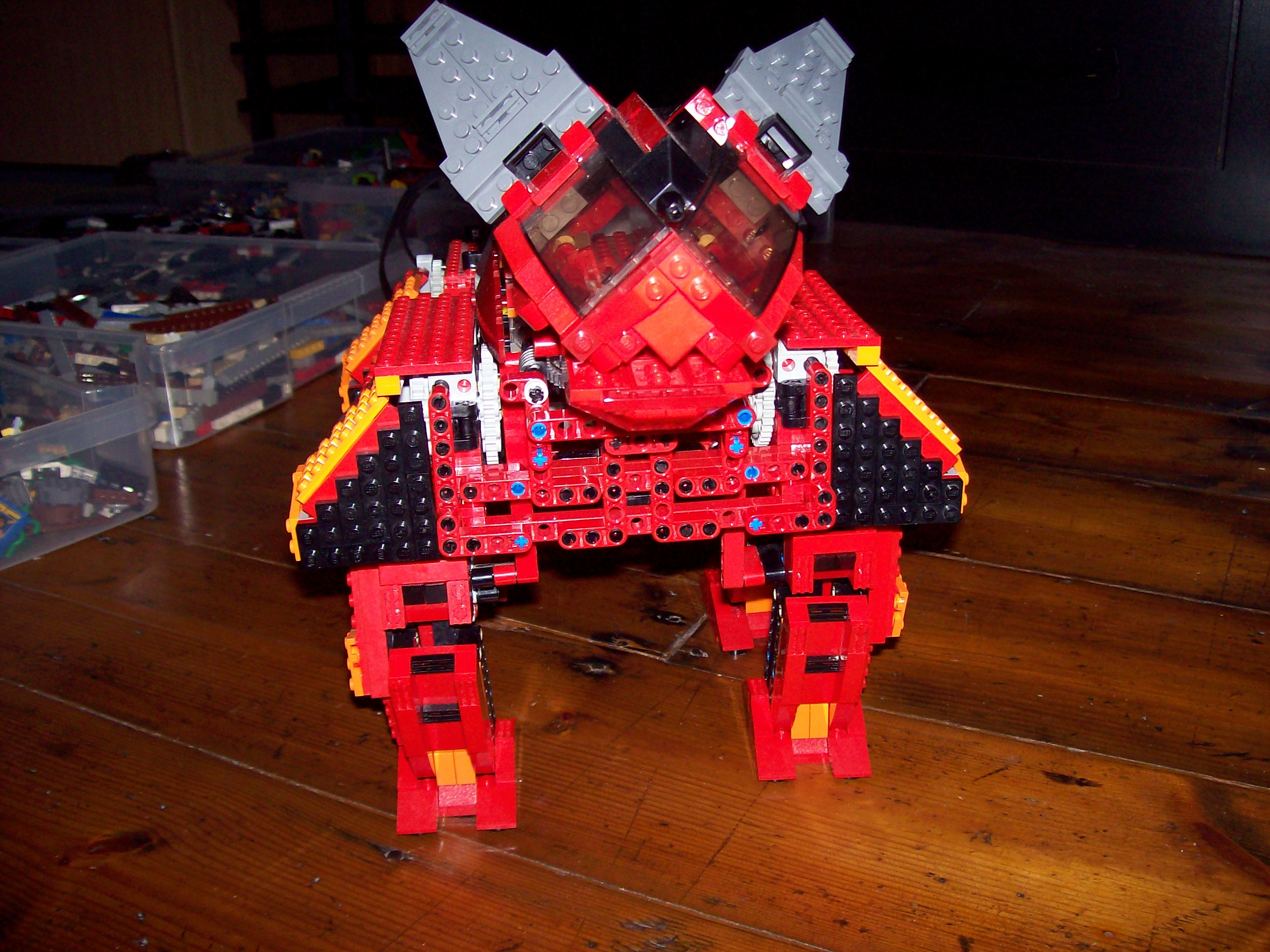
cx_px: 635
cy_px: 476
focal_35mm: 36
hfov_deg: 51.4
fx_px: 1320
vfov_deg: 39.6
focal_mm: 6
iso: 80
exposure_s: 1/64
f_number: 2.7
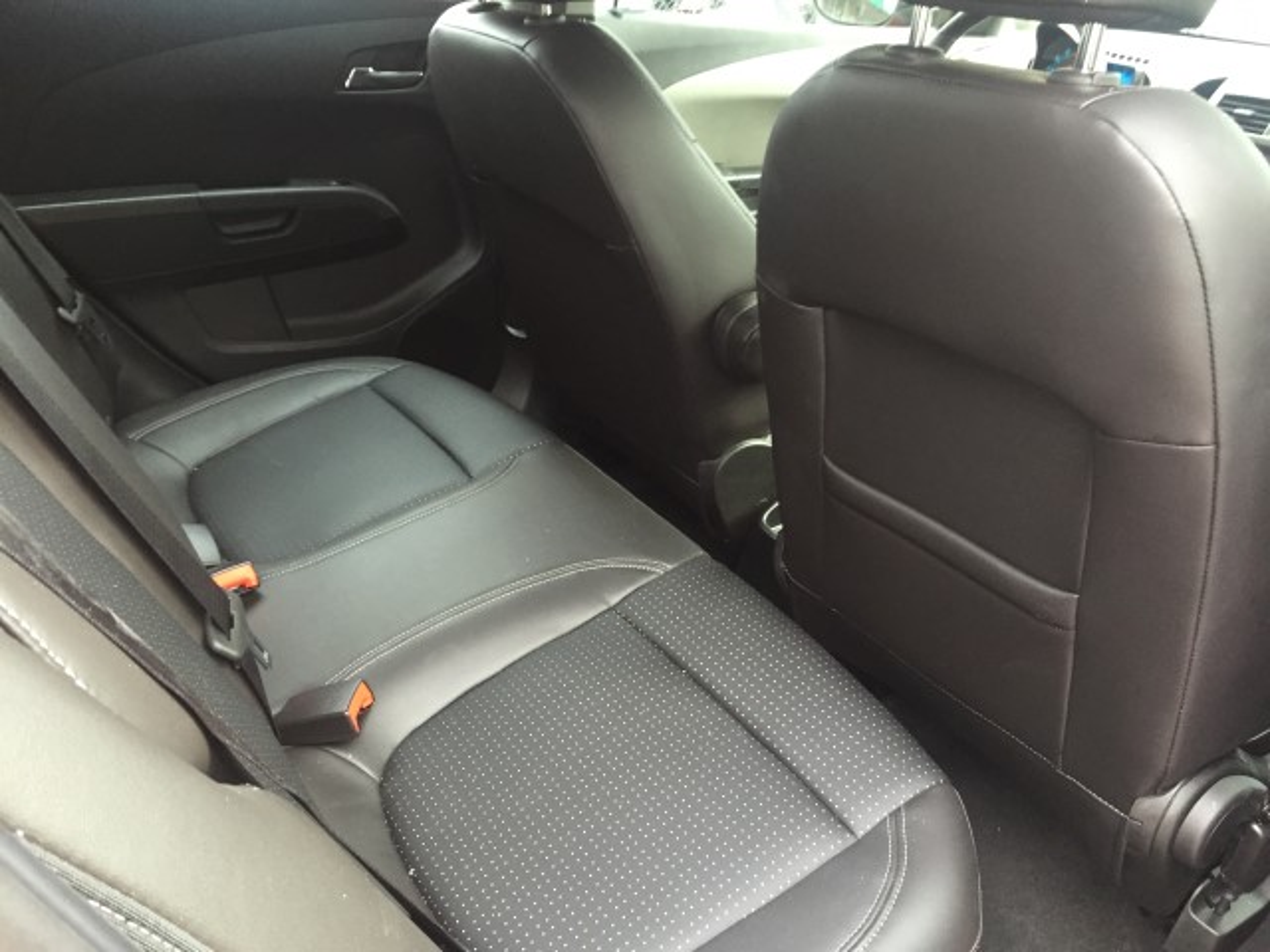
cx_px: 635
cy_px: 476
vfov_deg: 48.2
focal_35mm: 29
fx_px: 1064
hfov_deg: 61.7
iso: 125
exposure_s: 1/30
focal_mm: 4.15
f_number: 2.2
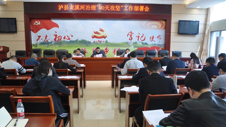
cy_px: 75
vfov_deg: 40.1
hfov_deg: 66.0
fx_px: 174
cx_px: 111
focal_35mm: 29
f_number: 3.5
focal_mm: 18
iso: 200
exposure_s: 1/30
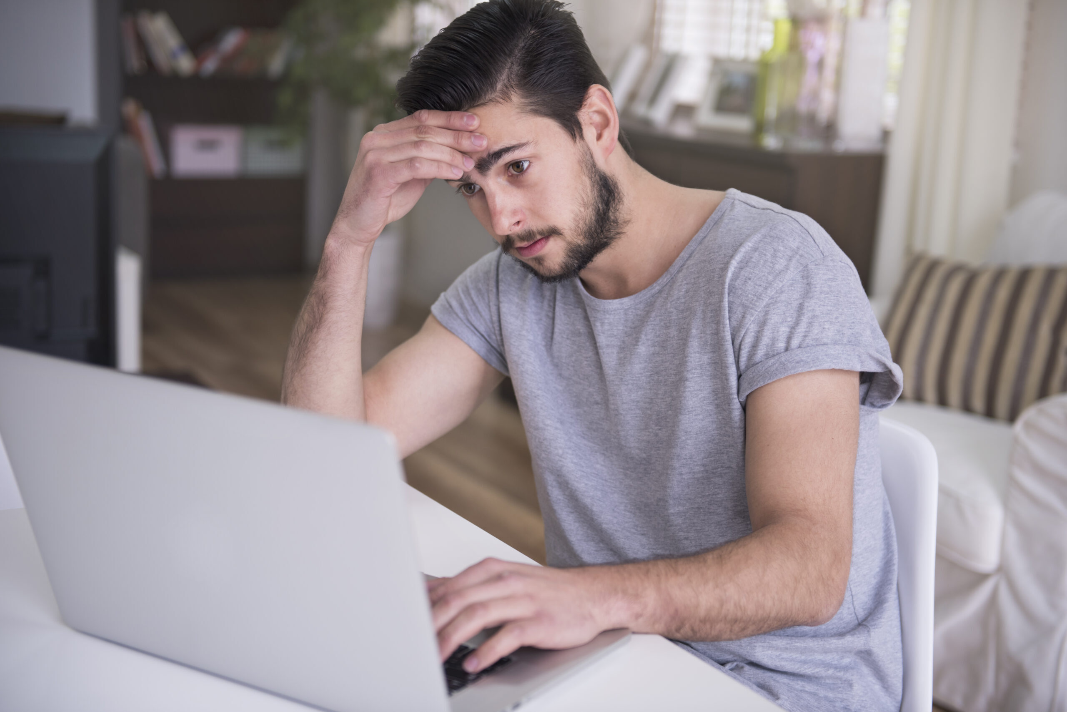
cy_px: 356
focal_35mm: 56
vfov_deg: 24.2
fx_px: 1660
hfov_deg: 35.6
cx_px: 534
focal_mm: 56
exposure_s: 1/80
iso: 200
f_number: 2.8
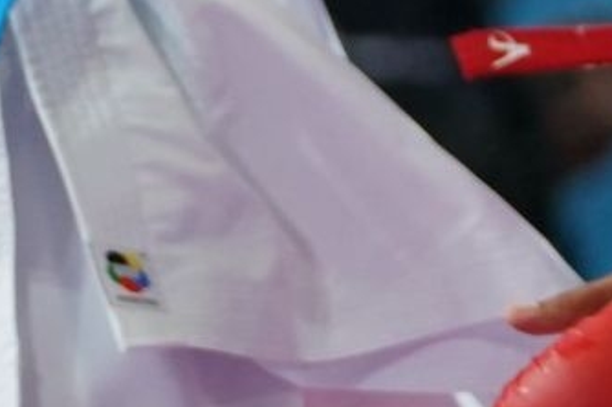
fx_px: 21721
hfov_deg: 1.6
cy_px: -488
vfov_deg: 1.1
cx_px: 905
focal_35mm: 1279
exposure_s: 1/1000
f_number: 2.8
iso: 1600
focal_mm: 158
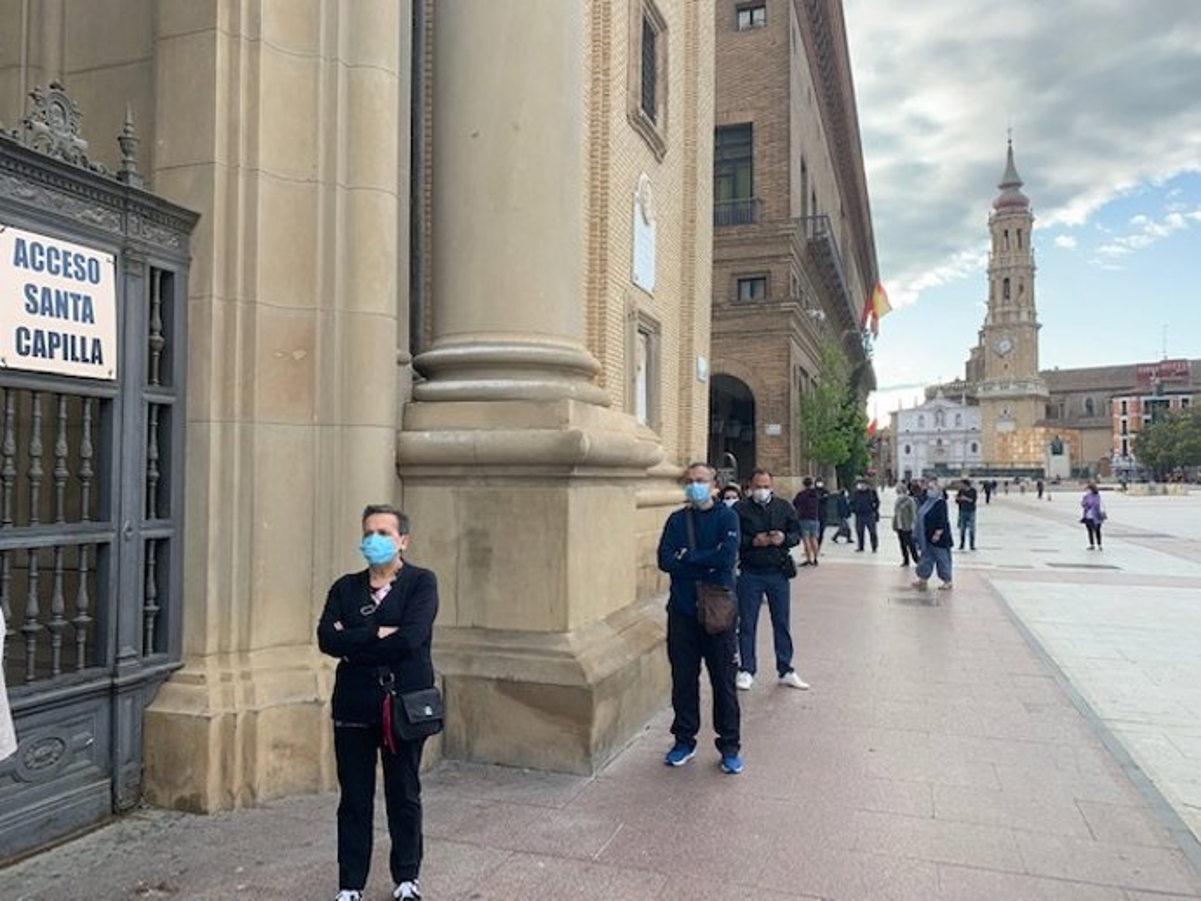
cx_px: 600
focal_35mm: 26
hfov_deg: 67.3
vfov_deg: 53.1
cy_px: 450
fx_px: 902
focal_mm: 4.25
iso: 25
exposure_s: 1/306
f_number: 1.8
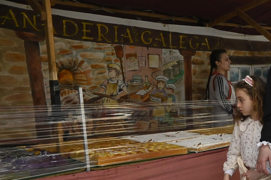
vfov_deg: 25.6
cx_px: 289
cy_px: 143
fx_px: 391
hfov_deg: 33.8
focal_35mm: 52
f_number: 6.3
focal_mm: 16
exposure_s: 1/640
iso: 640
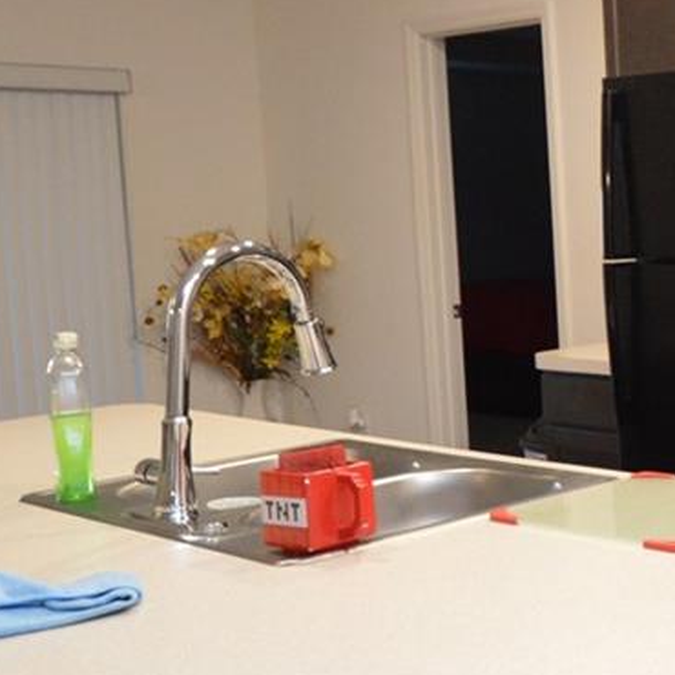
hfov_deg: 24.8
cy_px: 286
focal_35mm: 55
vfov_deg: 31.0
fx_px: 1213
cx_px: 981
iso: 1400
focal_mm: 10
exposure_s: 1/60
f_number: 3.5
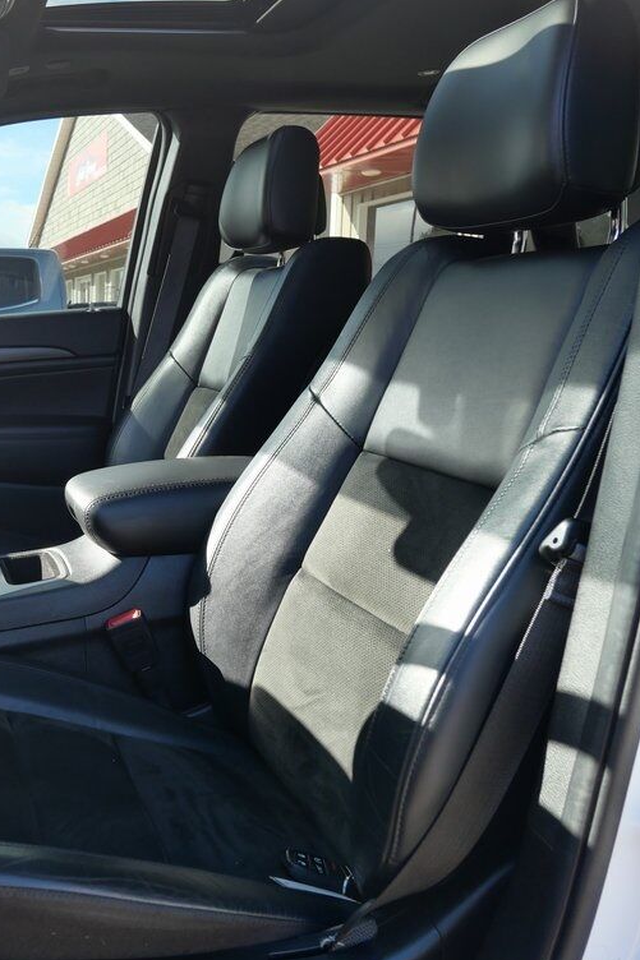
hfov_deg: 37.2
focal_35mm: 34
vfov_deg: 55.8
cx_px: 111
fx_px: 907
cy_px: 488
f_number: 4.5
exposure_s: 1/160
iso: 200
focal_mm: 12
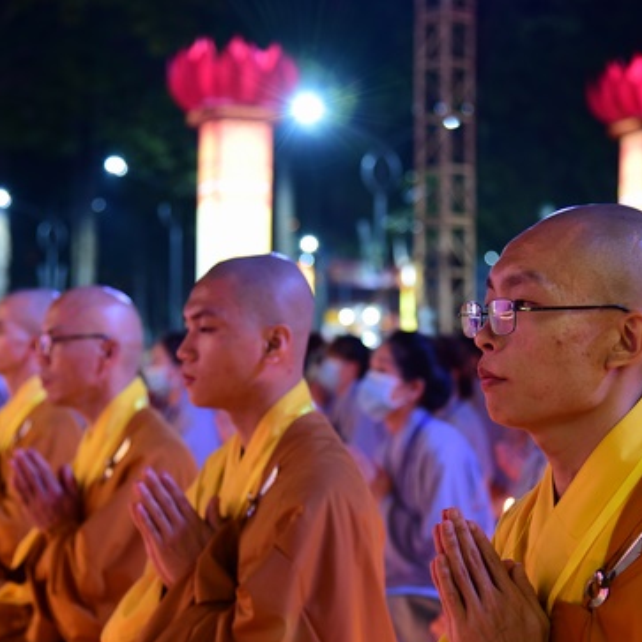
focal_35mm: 99
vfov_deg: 17.6
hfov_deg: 17.6
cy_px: 366
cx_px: 292
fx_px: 2077
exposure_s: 1/15
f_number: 4
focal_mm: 65
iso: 1250
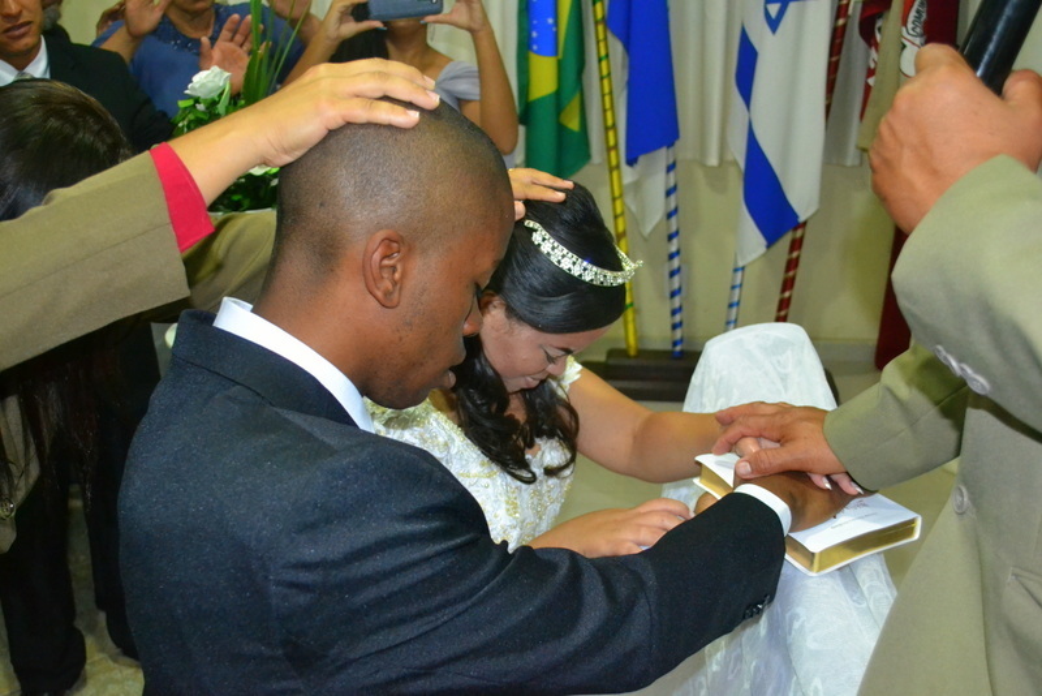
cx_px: 521
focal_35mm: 39
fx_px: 1129
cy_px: 348
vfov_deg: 34.2
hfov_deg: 49.5
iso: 3200
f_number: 4.2
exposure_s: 1/60
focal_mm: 26
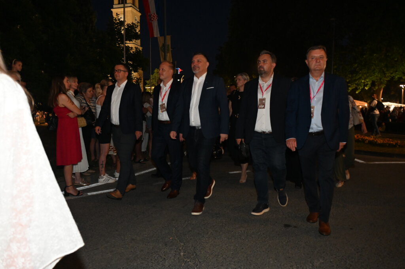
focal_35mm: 28
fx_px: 315
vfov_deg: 46.3
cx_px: 202
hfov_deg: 65.5
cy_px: 134
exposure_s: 1/60
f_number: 4.2
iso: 6400
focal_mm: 28
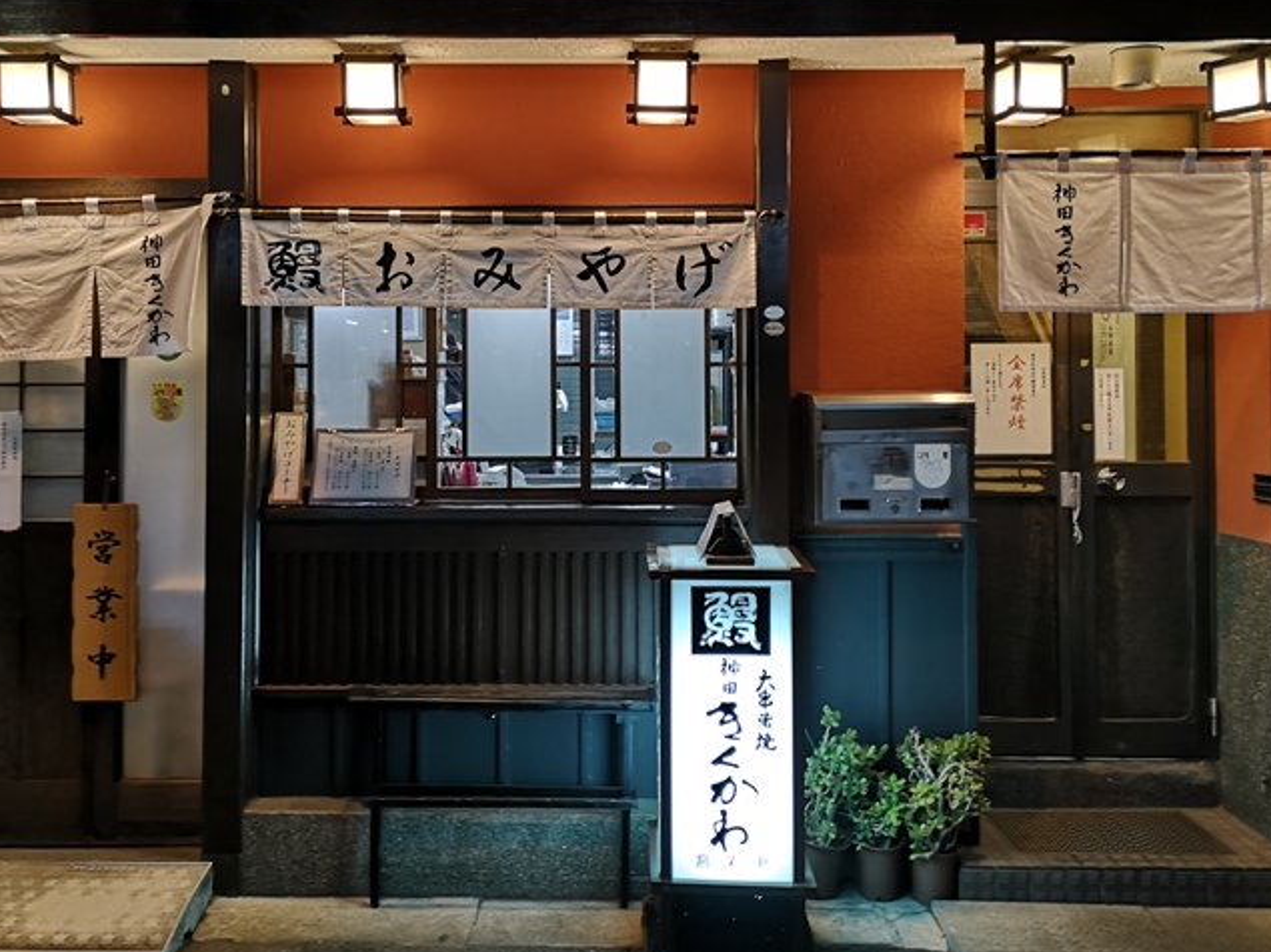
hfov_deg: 53.9
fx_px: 1248
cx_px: 576
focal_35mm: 34
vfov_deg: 41.5
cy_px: 366
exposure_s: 1/33.3
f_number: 1.8
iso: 200
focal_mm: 3.95
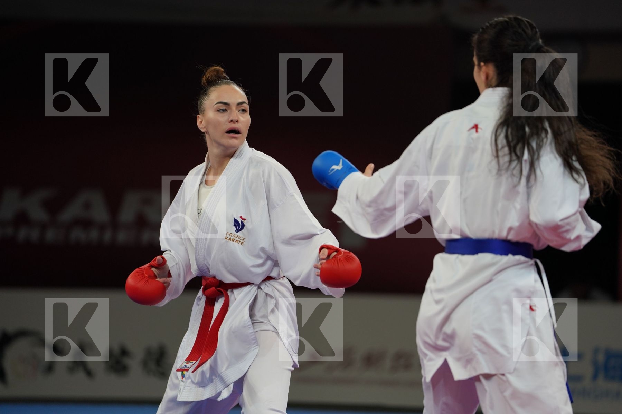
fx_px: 3421
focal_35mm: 198
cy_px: 207
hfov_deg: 10.4
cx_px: 311
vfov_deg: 6.9
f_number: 2.8
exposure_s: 1/1000
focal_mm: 198
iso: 1000
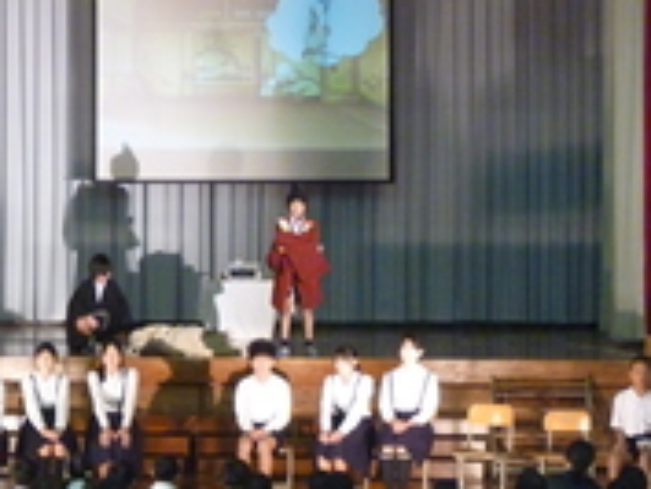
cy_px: 169
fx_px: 3237
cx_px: 182
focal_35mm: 172
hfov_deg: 11.5
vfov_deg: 8.6
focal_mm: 15.5
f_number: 3.4
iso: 800
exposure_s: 1/25
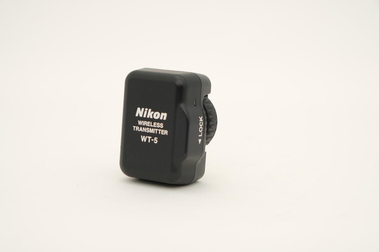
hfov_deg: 24.5
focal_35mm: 83
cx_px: 190
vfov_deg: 16.4
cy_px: 126
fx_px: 873
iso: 200
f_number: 8
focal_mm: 55
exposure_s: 1/125
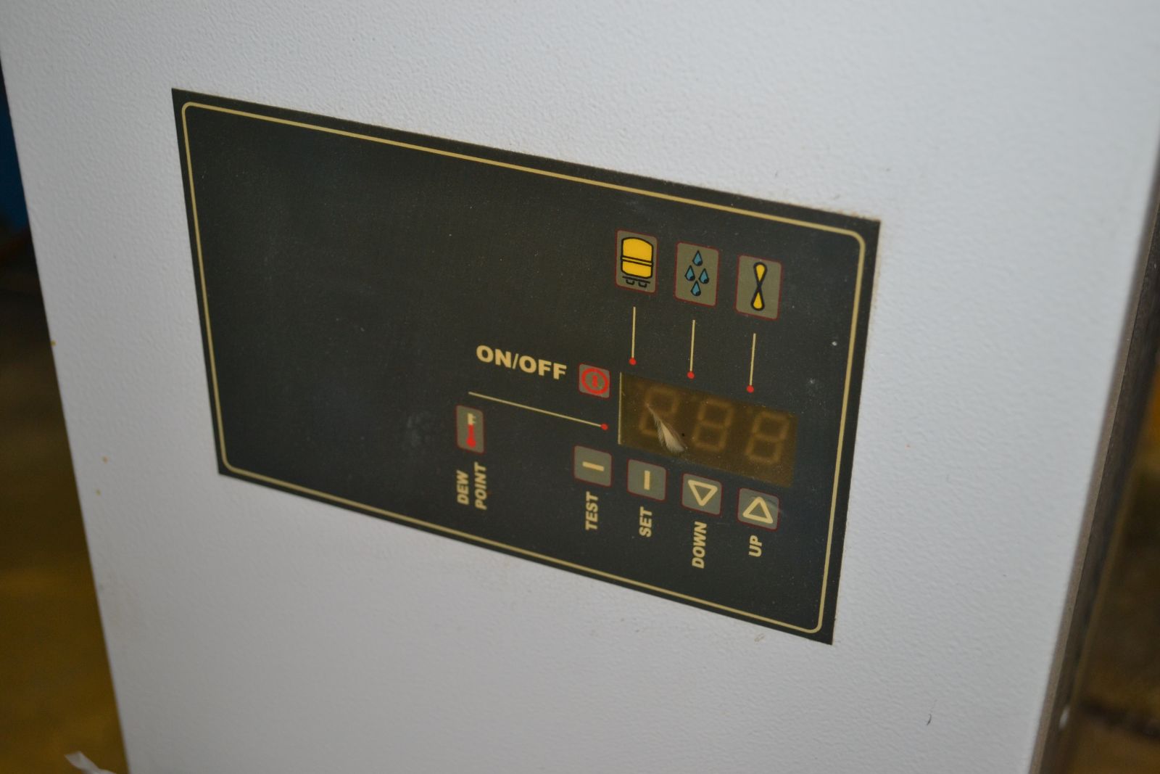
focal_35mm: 51
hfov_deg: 38.9
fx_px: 1643
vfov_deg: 26.5
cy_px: 387
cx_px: 580
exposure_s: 1/60
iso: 640
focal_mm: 34
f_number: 5
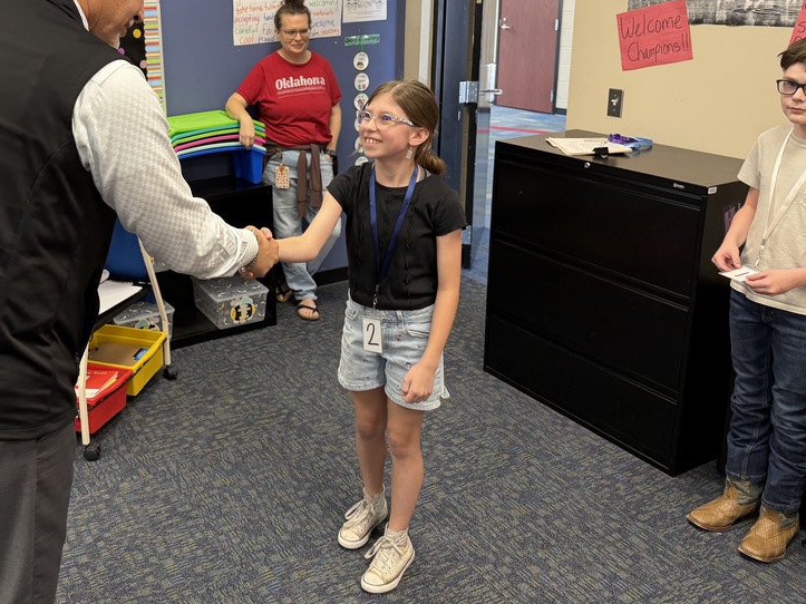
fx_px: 792
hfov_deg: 52.4
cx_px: 237
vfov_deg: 41.2
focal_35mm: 34
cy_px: 195
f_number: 1.78
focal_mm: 6.76
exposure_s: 1/60
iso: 160
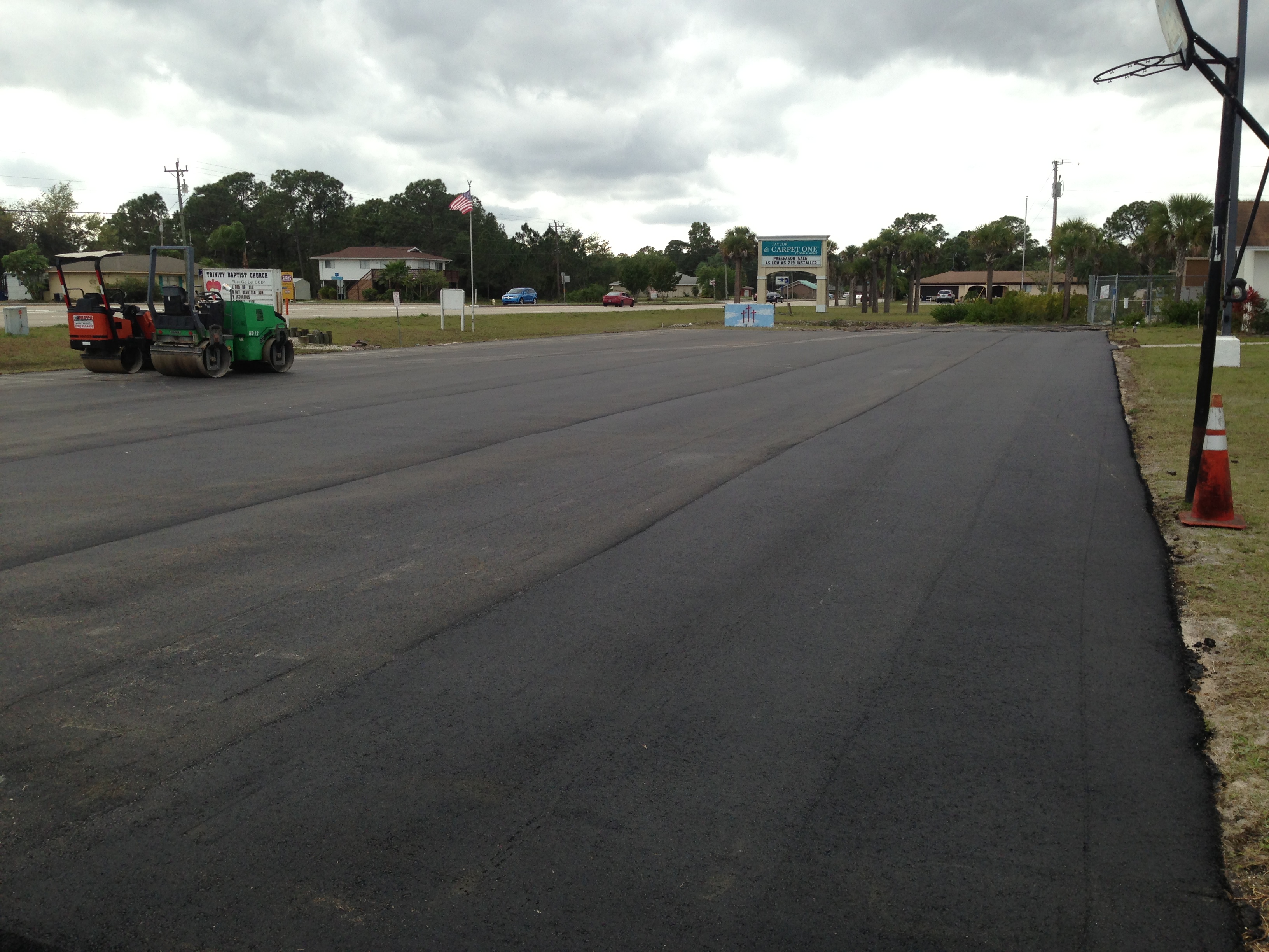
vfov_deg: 42.9
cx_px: 634
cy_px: 476
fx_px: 1210
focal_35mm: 33
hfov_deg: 55.4
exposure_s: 1/861
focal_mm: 4.13
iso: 50
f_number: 2.4
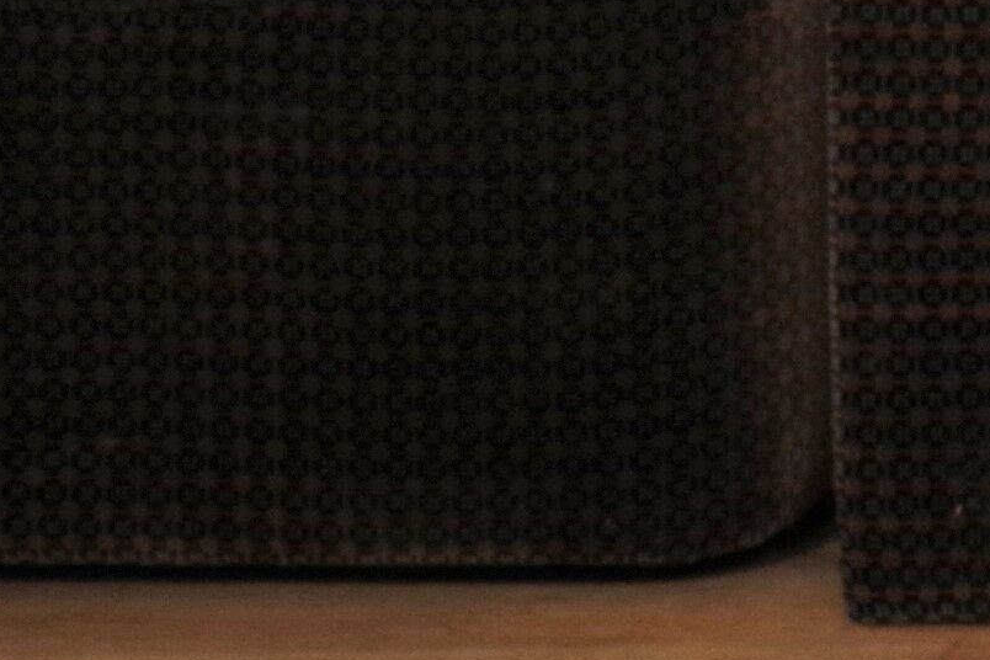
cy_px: -1020
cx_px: 2841
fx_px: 6160
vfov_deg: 5.9
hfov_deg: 8.0
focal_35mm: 224
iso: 400
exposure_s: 1/60
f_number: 4
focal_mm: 20
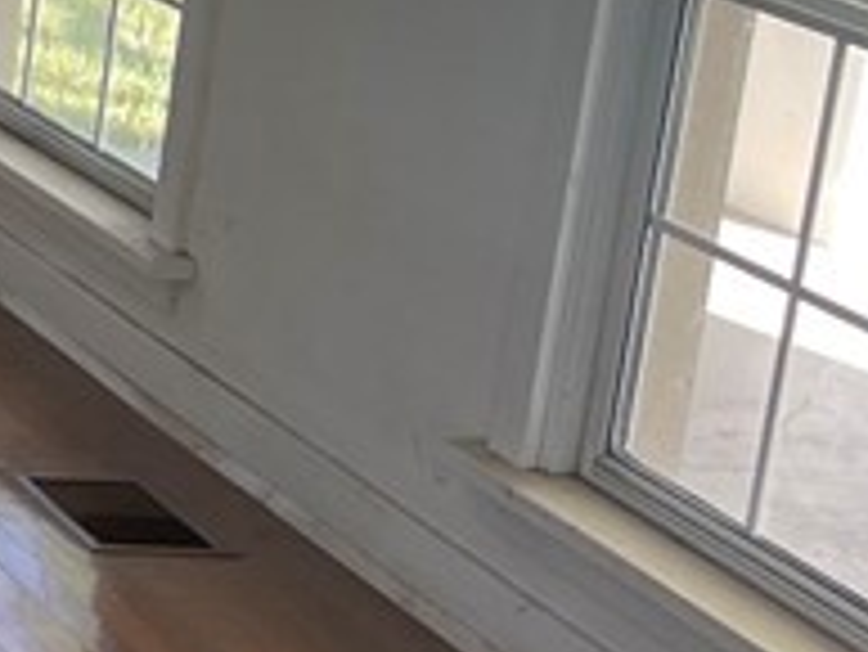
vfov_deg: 10.7
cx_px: -1178
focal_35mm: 138
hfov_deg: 11.8
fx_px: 3463
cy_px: 117
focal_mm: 5.1
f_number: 1.6
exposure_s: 1/121
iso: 64
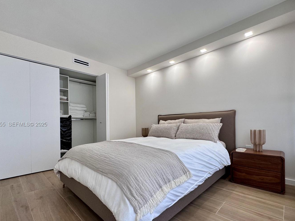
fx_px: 145
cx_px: 156
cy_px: 125
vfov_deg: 74.4
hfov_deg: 90.9
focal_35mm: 17
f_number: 2.2
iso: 100
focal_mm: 2.22
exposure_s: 1/99
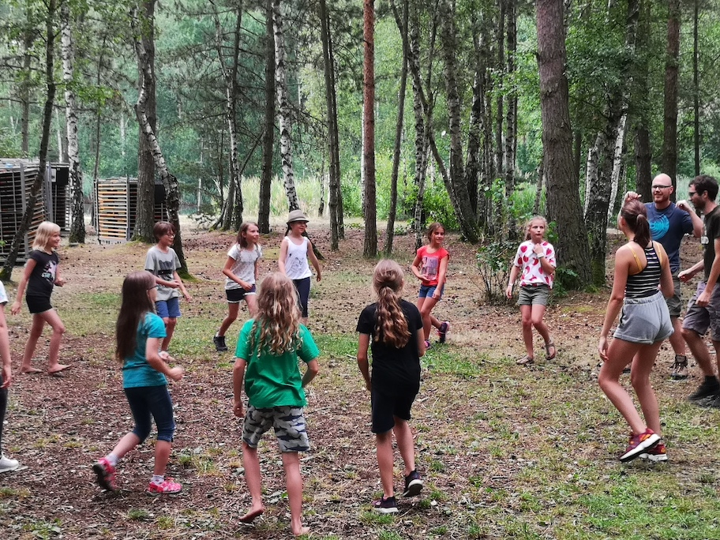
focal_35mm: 70
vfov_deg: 21.0
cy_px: 270
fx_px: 1456
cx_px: 360
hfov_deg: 27.8
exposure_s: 1/100
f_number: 1.8
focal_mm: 3.95
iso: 100
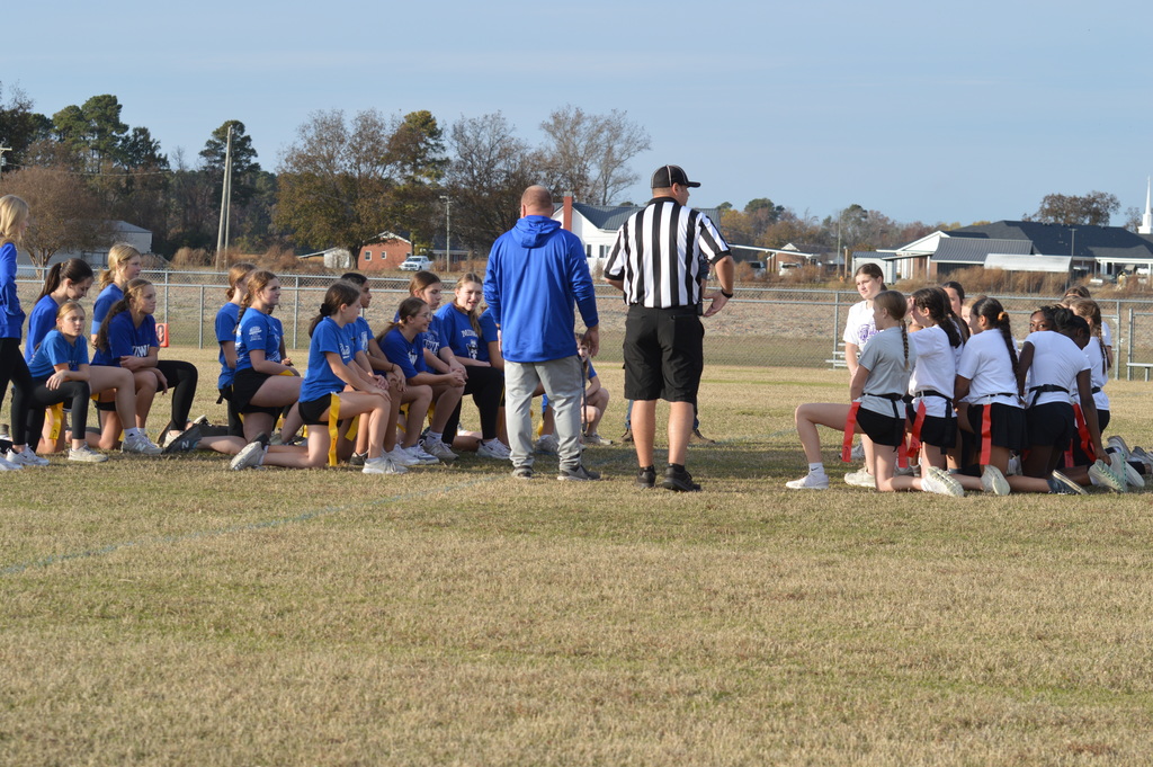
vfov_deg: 13.0
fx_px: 3360
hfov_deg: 19.5
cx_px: 576
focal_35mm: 105
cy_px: 384
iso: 100
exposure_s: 1/160
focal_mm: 70
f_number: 6.3
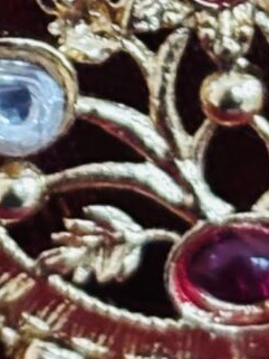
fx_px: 4297
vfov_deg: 4.7
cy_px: -140
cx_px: -289
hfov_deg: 3.6
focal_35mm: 415
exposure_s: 1/25
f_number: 1.6
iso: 320
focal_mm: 5.96
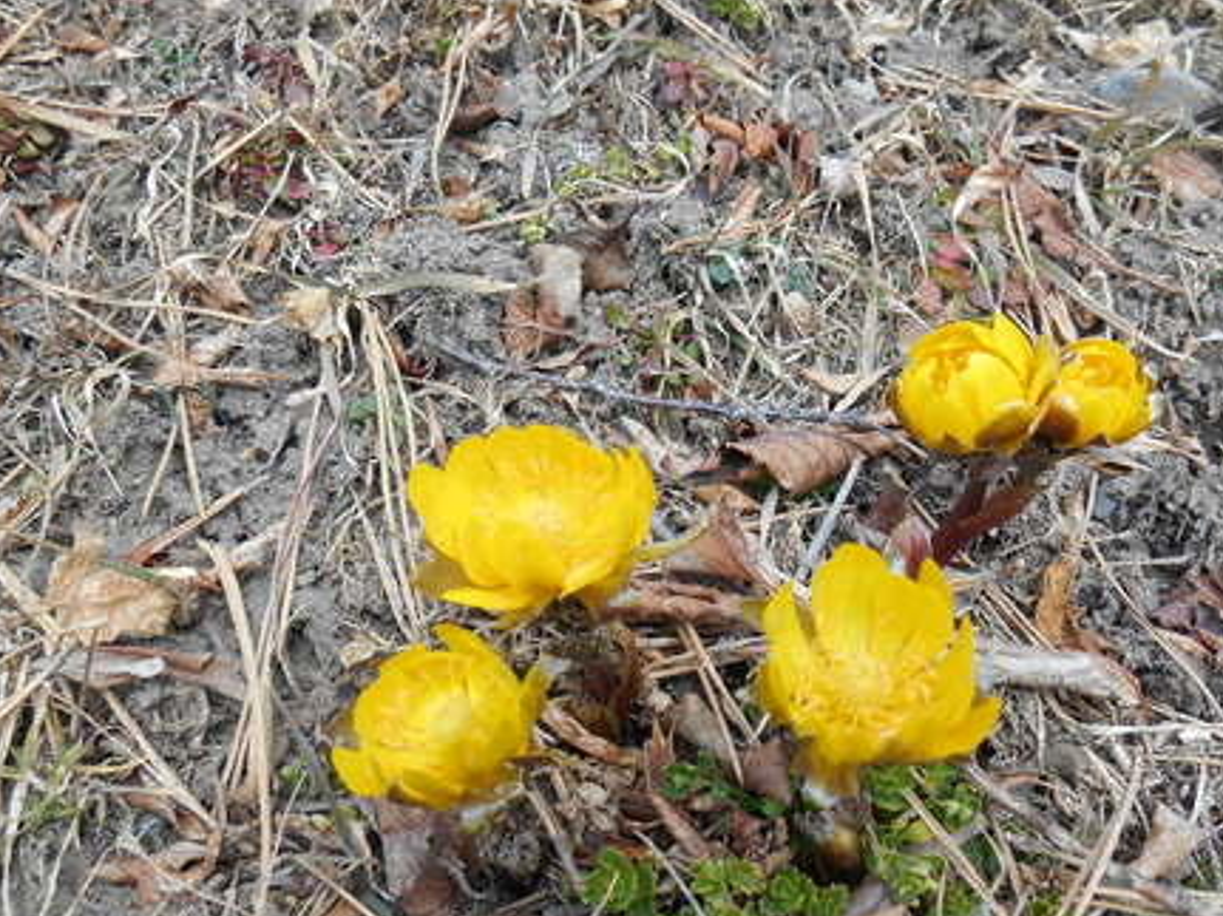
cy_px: 526
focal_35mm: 36
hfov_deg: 51.4
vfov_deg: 39.5
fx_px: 1272
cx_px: 636
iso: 80
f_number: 3.6
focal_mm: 5.5
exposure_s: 1/250
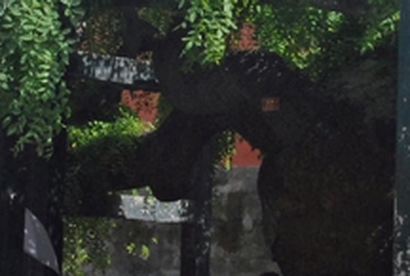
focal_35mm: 199
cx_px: 218
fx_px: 2271
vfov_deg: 6.9
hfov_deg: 10.3
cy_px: -14
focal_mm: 28
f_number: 9
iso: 400
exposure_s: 1/320
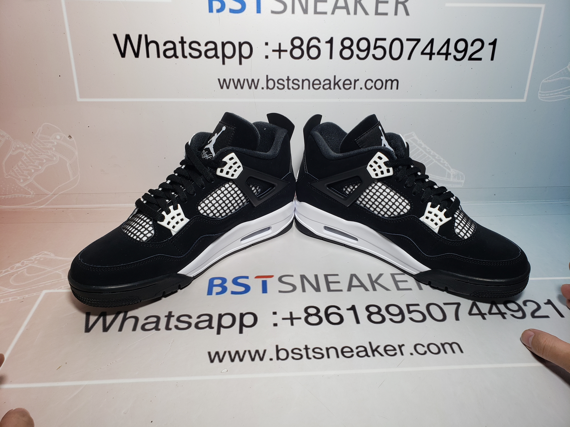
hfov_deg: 67.3
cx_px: 285
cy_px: 214
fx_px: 428
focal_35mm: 26
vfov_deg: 53.1
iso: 50
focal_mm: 4.3
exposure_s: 1/182
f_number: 2.4
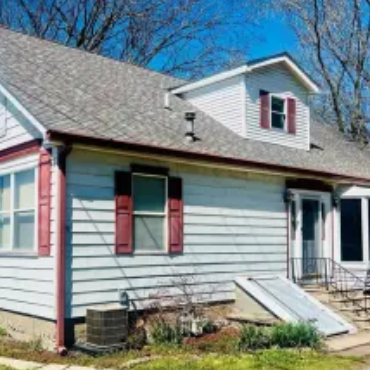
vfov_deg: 39.1
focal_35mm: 43
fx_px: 520
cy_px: 213
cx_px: 156
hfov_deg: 39.1
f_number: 1.5
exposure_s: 1/8000
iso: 50
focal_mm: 5.7
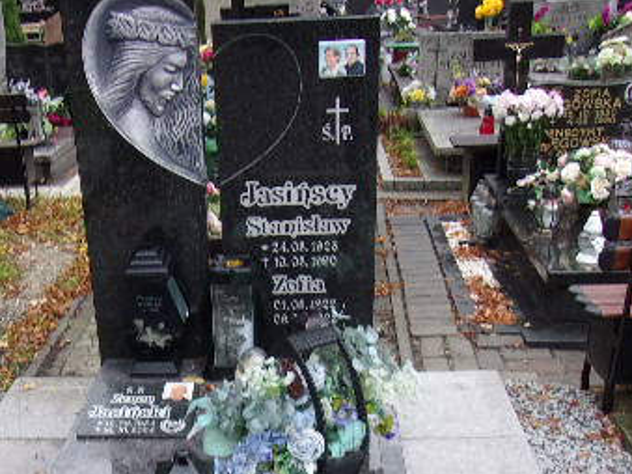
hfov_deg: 37.1
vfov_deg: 28.0
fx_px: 931
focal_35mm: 51
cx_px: 207
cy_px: 369
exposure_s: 1/34
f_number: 3
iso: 135
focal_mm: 4.9
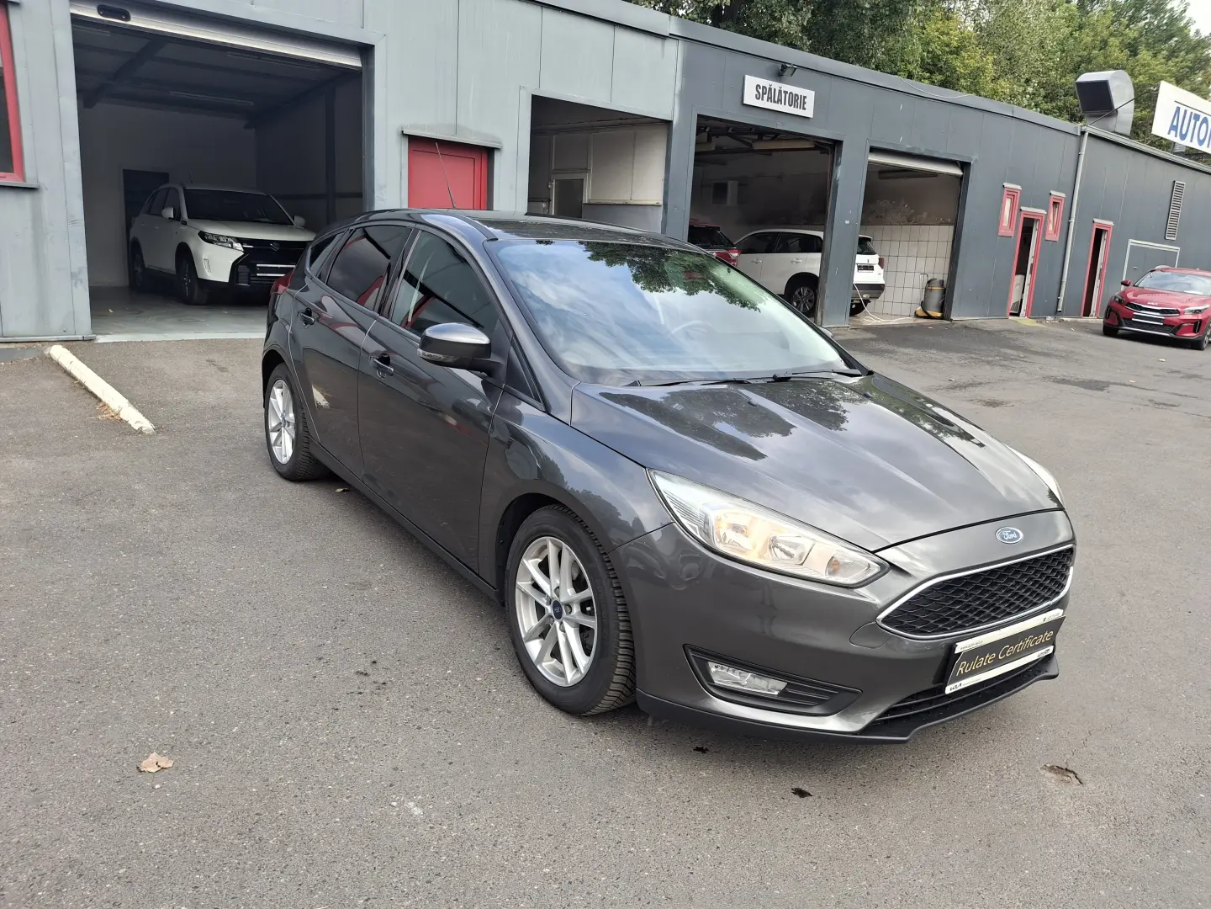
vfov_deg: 54.9
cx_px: 606
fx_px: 875
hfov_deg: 69.4
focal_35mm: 25
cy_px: 454
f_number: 1.8
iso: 32
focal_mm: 4.69
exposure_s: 1/421
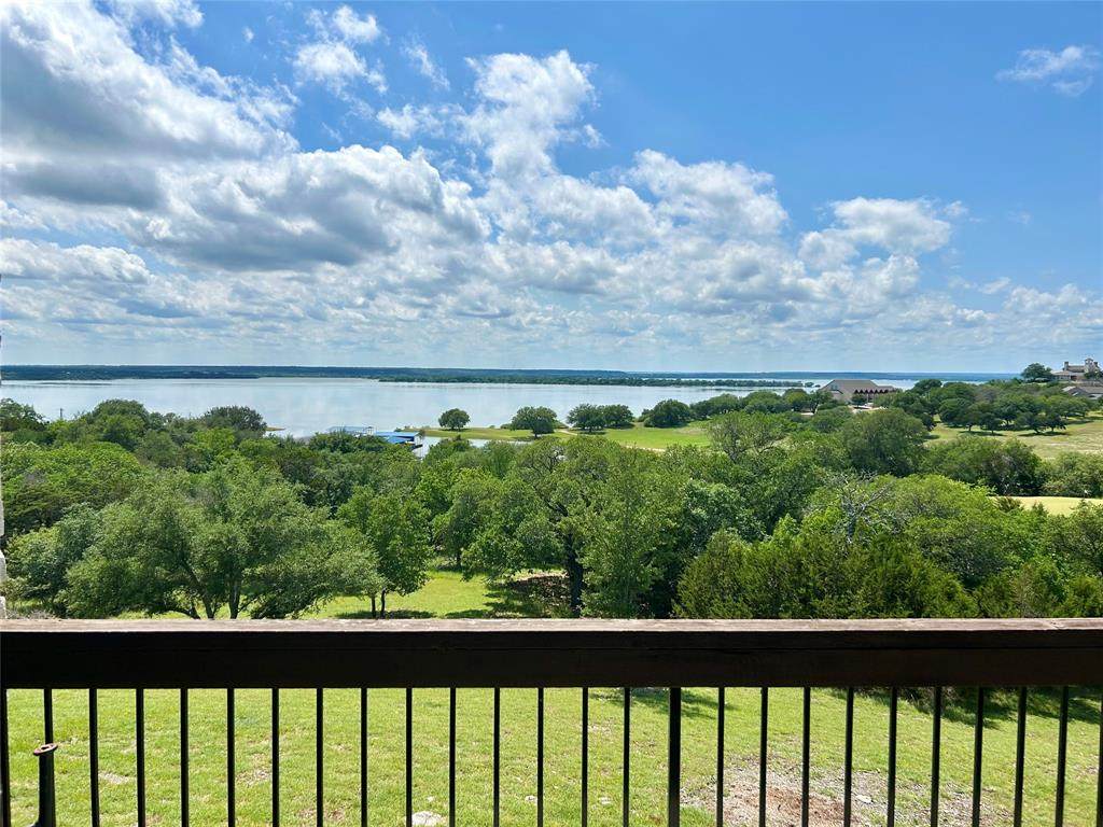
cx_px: 552
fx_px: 828
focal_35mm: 26
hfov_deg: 67.3
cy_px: 414
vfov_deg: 53.1
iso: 50
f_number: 1.5
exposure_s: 1/8696
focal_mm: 5.7
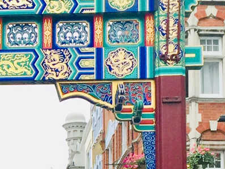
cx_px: -100
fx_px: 949
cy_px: 263
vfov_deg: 9.8
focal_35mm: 146
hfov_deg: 12.9
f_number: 2.2
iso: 32
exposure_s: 1/33
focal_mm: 4.15
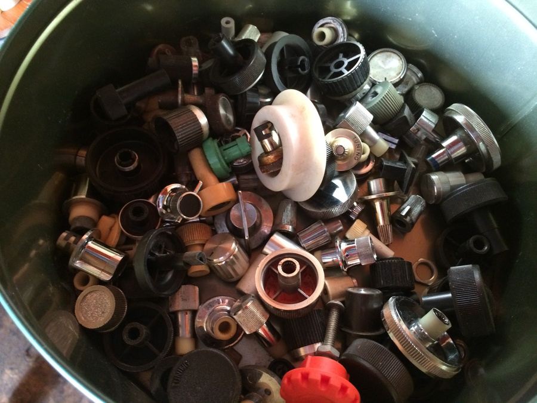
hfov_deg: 60.0
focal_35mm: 30
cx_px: 268
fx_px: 465
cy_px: 202
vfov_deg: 46.8
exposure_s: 1/24
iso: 320
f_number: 2.2
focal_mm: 4.12
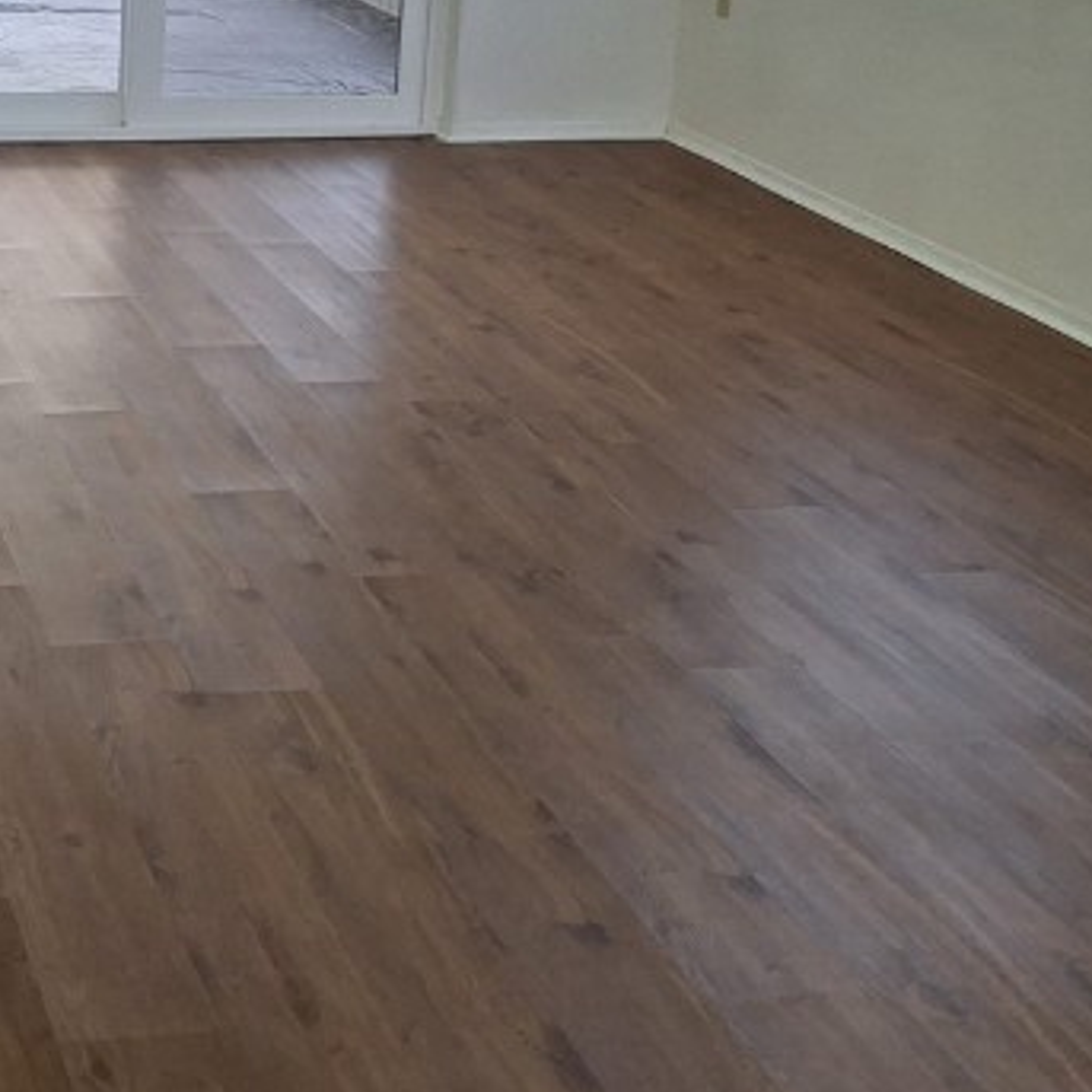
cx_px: 96
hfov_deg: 25.3
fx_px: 2356
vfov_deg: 25.4
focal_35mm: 66
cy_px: 134
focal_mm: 4.69
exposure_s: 1/120
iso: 100
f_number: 1.8
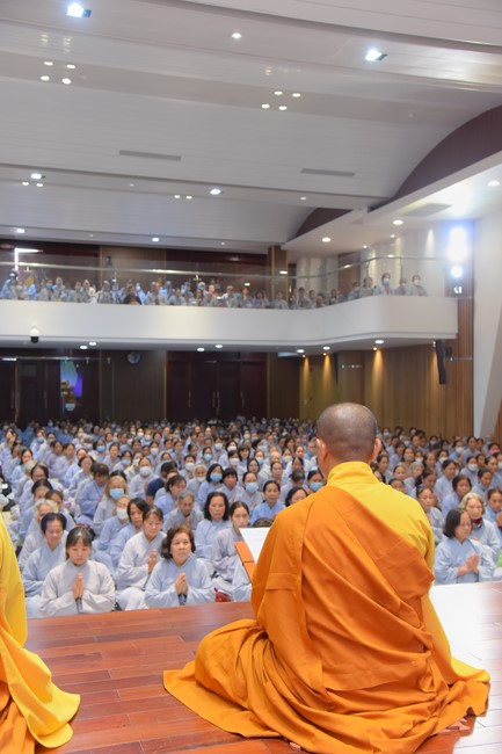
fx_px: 795
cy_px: 377
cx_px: 251
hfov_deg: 35.0
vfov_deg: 50.7
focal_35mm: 38
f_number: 5.6
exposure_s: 1/100
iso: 1250
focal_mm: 38
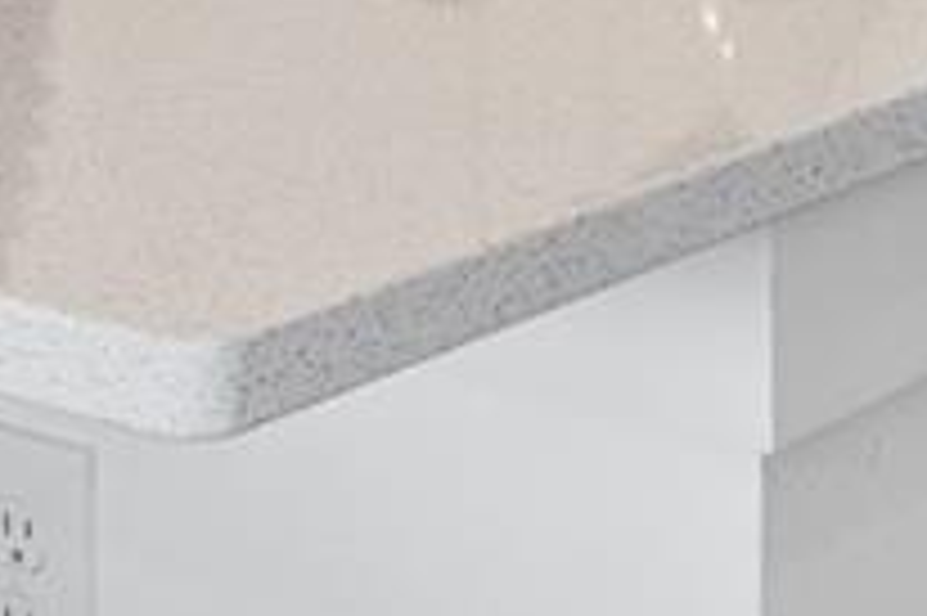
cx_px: 1004
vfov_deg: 9.4
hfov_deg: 15.2
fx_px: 3396
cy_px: -782
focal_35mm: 132
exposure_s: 1/80
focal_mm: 17
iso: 800
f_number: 10
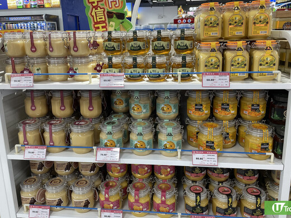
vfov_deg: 46.7
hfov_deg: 60.0
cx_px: 141
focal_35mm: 30
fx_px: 252
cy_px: 94
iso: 80
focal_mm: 4.2
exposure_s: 1/100
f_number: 1.6
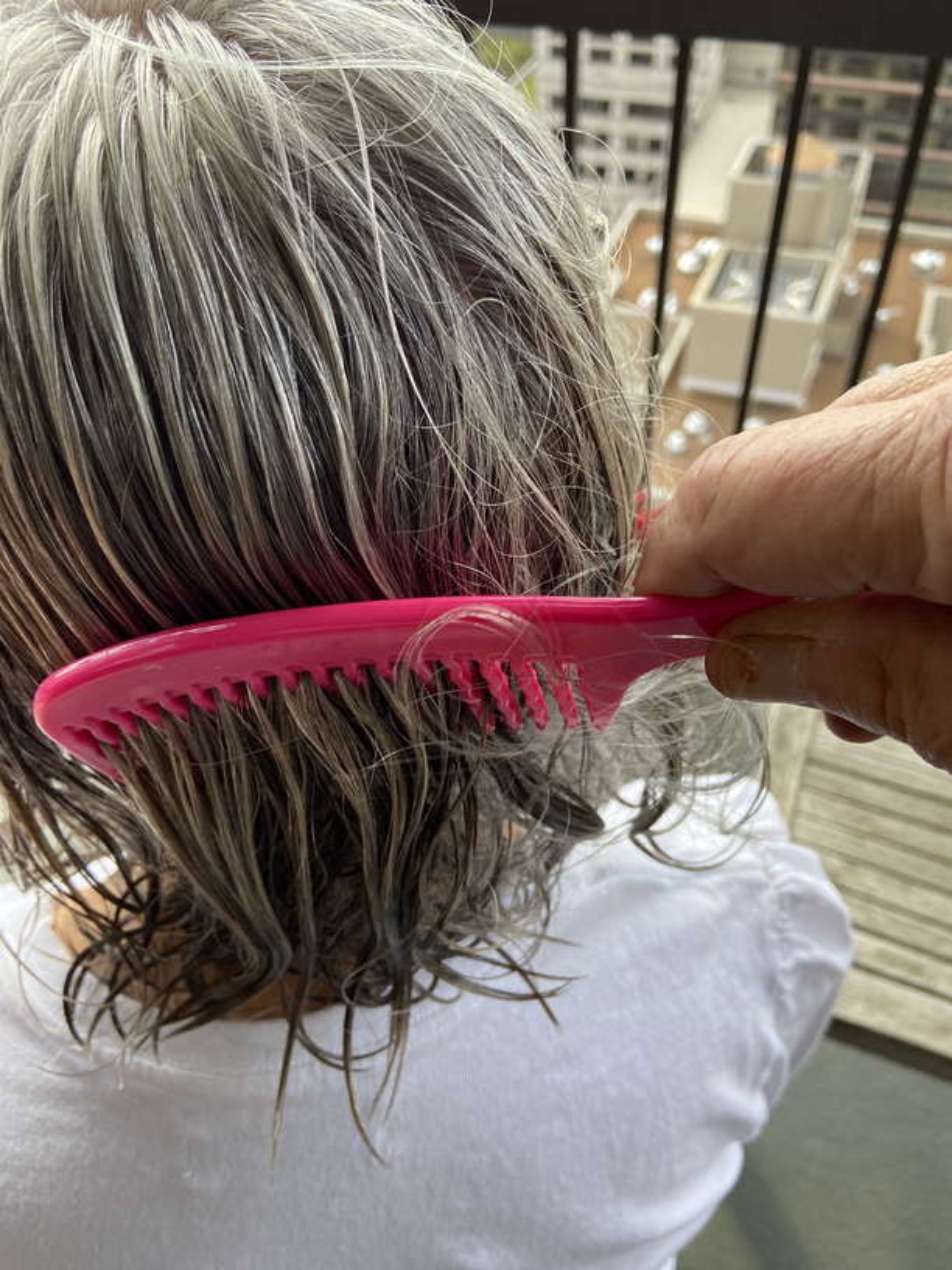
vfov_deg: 67.3
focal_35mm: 26
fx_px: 953
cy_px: 635
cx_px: 476
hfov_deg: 53.1
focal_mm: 4.25
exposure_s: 1/270
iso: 32
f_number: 1.8
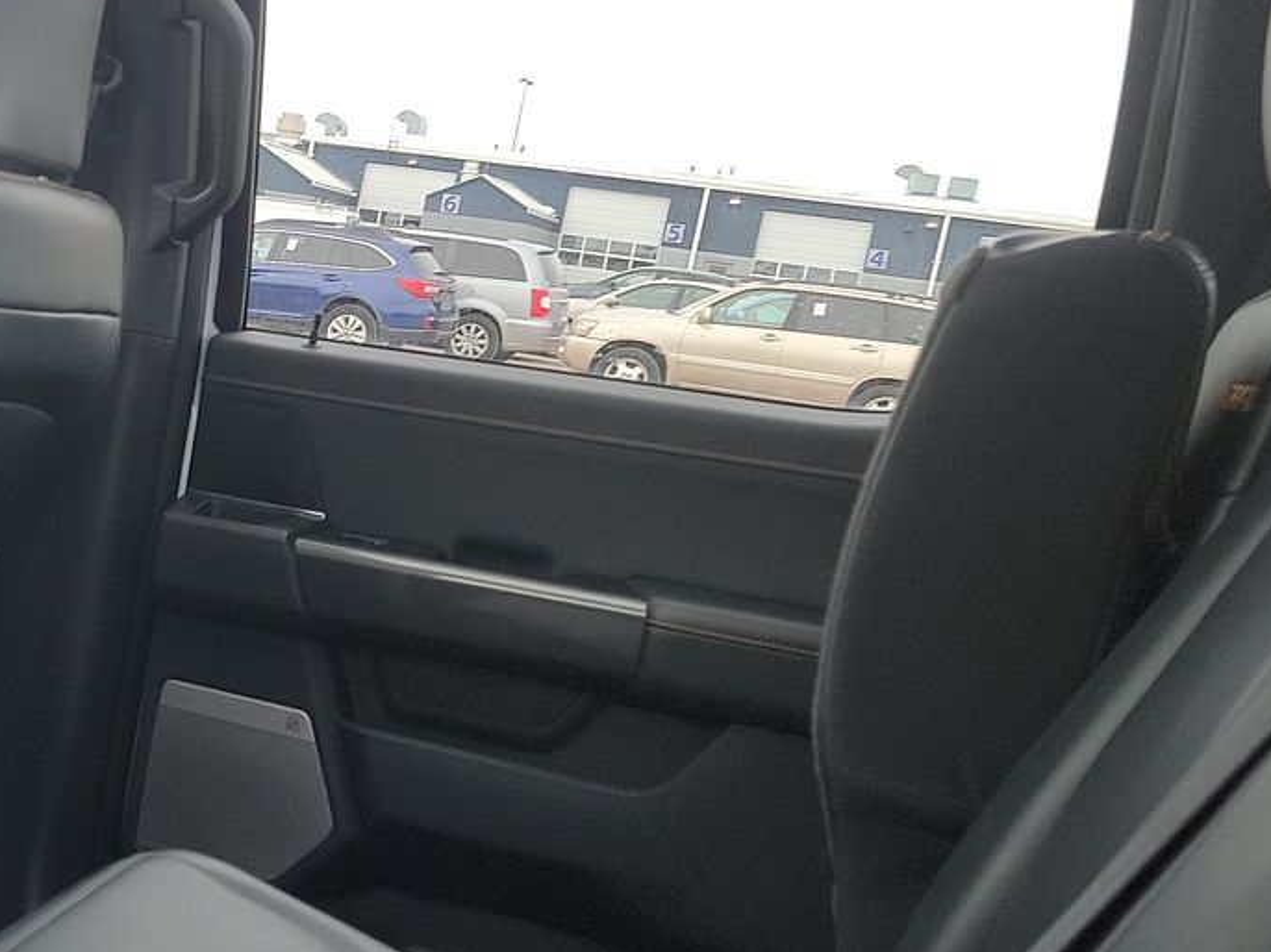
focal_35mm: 56
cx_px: -70
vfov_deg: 26.1
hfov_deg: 31.2
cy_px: 530
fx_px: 2055
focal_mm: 6.7
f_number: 1.8
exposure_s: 1/59
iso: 90
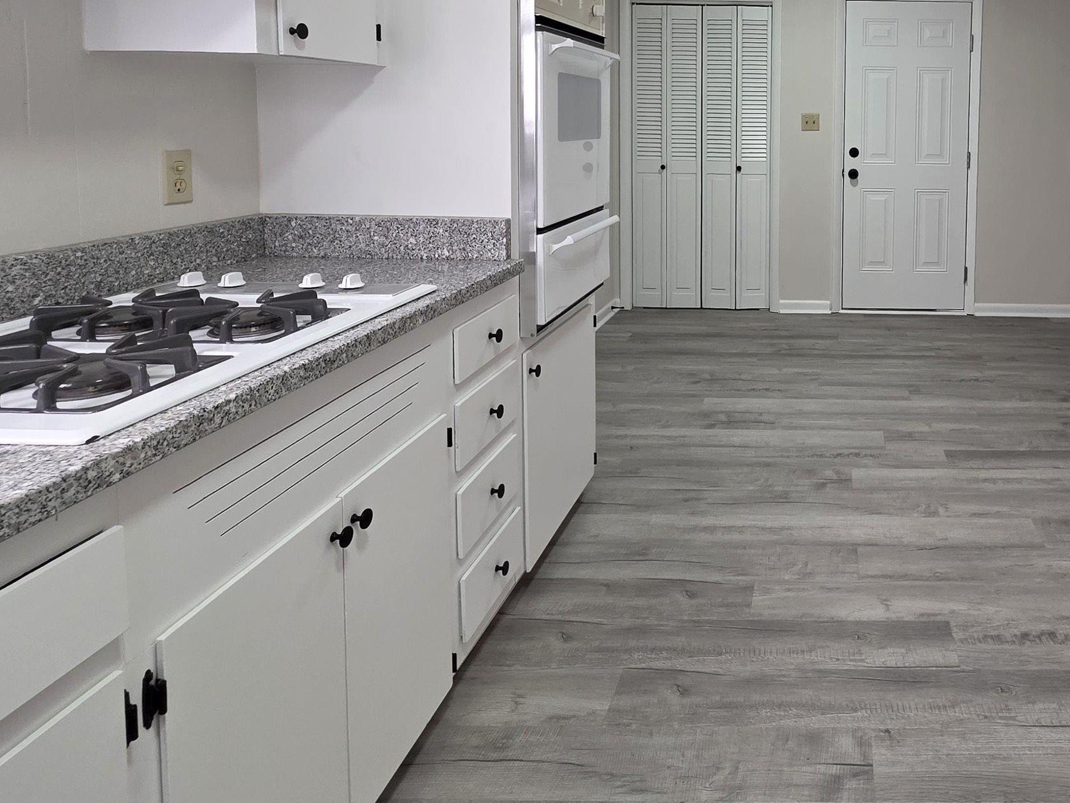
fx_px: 742
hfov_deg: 65.9
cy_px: 188
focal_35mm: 24
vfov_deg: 53.9
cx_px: 837
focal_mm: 2.2
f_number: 1.9
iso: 200
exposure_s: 1/120
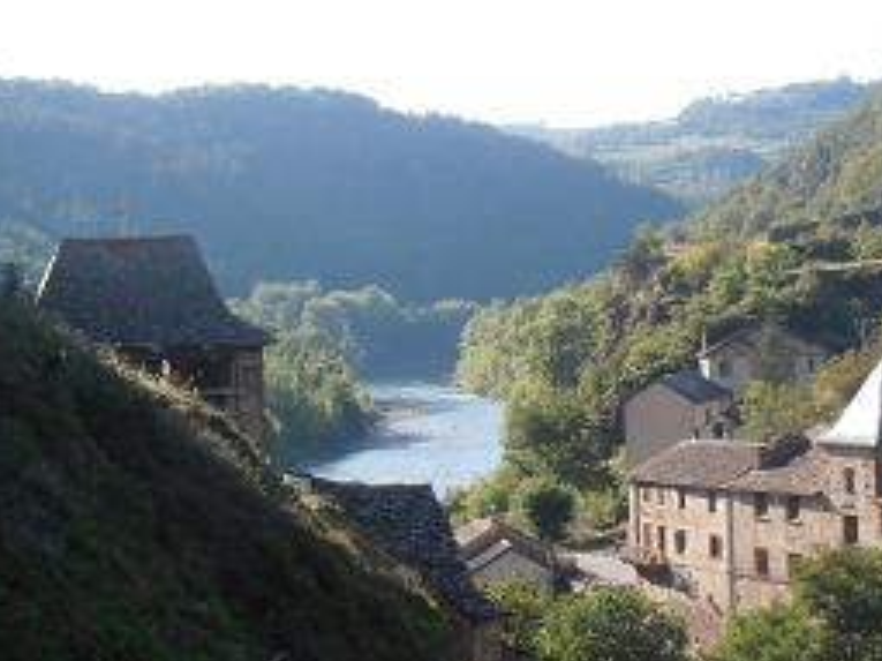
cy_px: 374
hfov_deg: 16.6
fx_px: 3005
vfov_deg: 12.5
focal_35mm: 118
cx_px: 623
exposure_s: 1/320
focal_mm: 10.04
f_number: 4.5
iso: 125
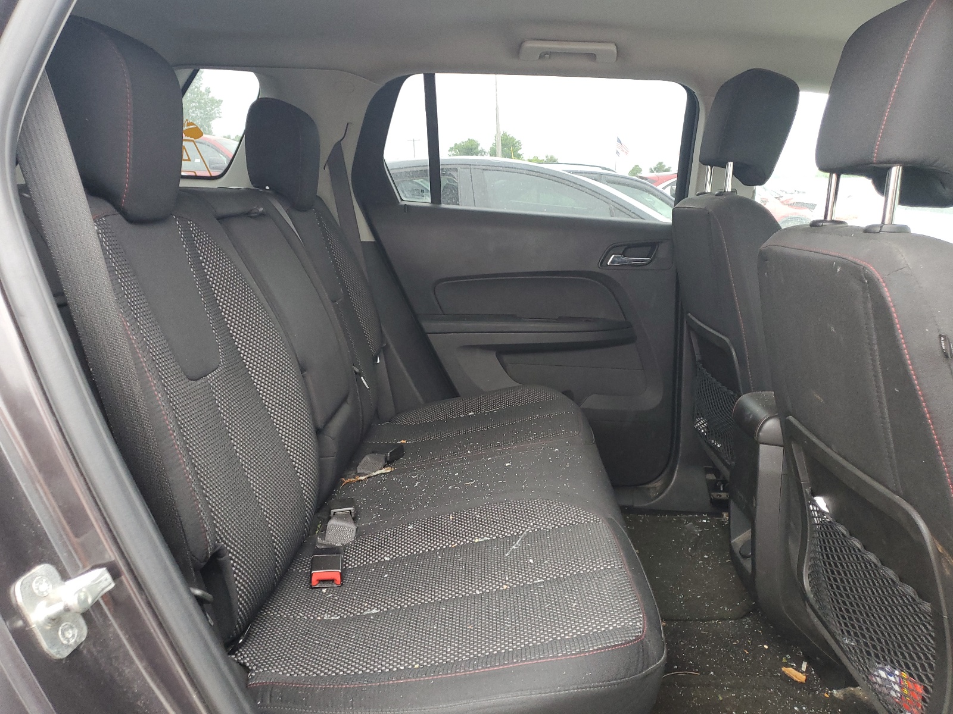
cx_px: 476
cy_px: 357
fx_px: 716
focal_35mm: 26
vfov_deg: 53.1
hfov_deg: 67.3
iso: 136
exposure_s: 1/60.2
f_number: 1.5
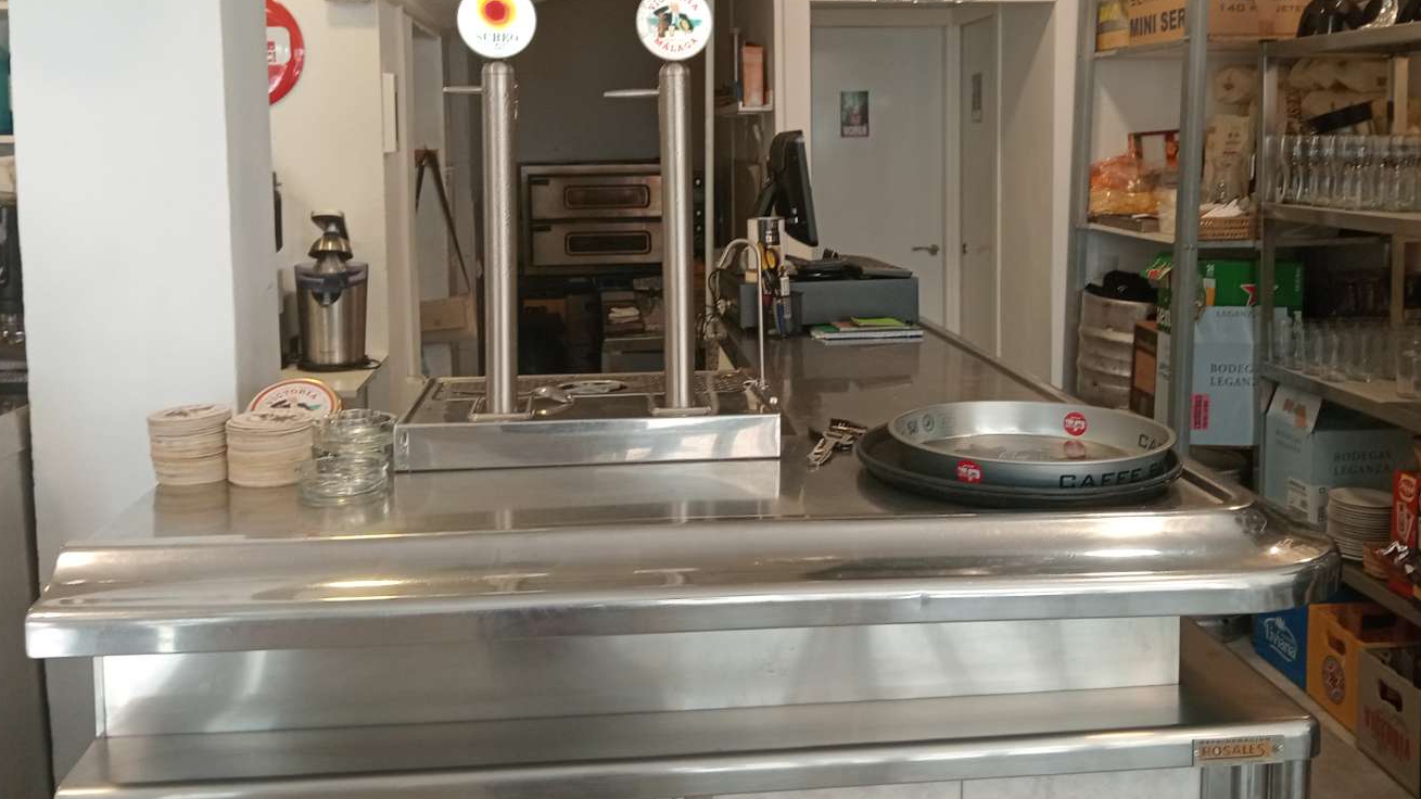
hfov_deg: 56.6
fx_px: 1319
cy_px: 240
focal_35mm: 35
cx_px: 752
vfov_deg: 33.3
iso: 108
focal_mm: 3.98
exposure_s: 1/50
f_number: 1.8
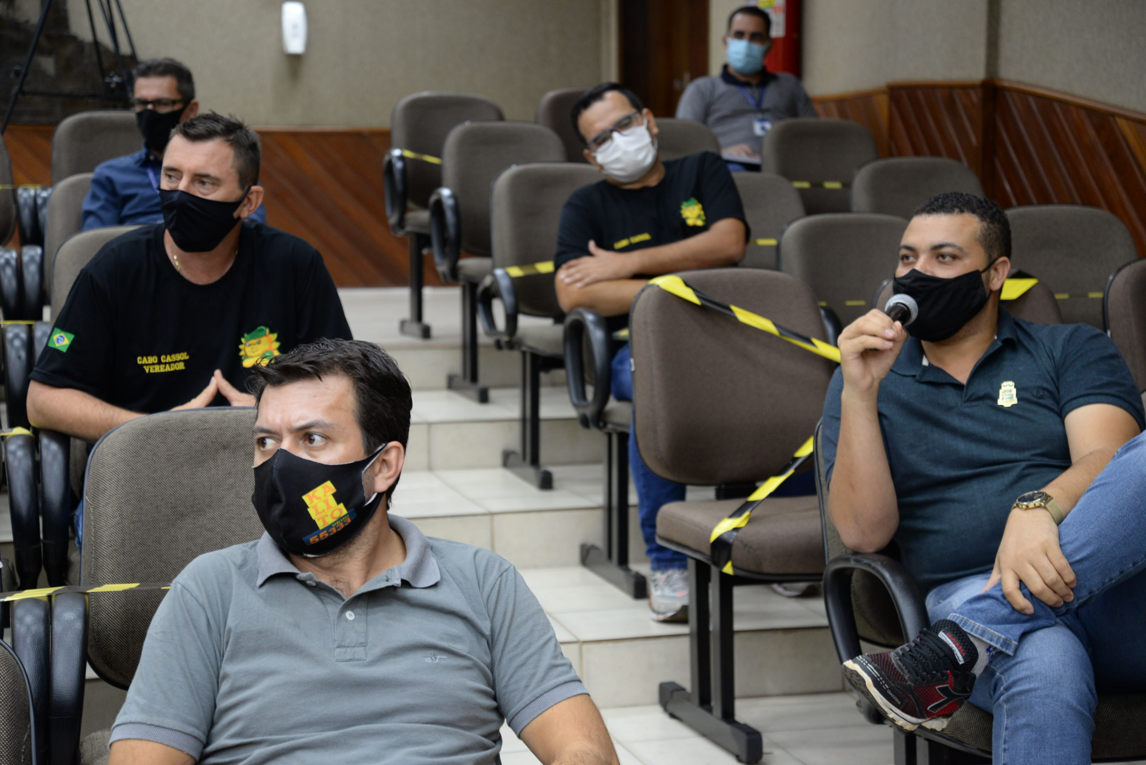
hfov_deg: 29.6
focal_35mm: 68
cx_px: 573
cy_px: 382
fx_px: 2165
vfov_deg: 20.0
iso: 1000
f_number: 4.5
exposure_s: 1/50
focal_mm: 68
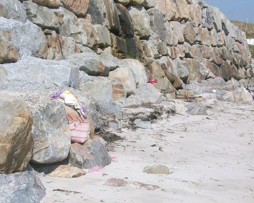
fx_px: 488
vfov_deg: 23.3
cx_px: 167
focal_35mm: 65
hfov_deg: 29.0
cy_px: 141
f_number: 5.5
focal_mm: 5.7
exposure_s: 1/464
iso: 64
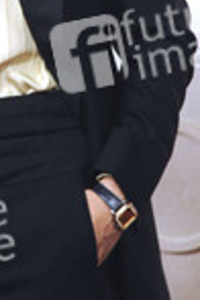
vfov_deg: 7.9
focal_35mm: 258
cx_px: -30
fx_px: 2150
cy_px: -57
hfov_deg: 5.3
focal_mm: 95
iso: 2500
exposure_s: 1/250
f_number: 6.3
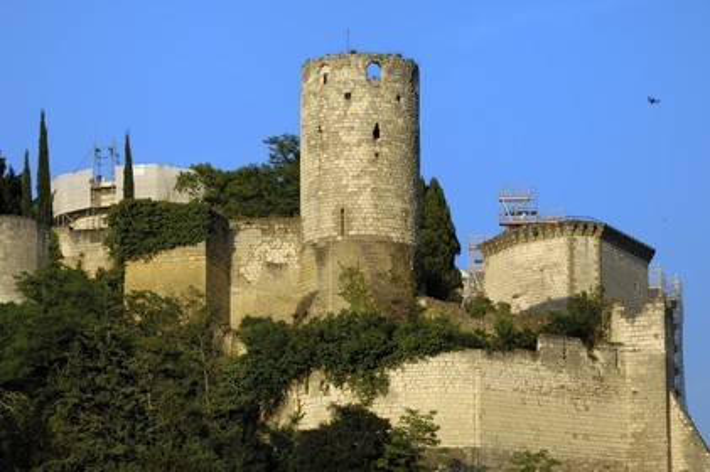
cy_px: 236
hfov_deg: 11.4
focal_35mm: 180
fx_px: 3547
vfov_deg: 7.6
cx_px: 355
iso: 100
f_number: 7.6
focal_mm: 120
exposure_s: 1/200
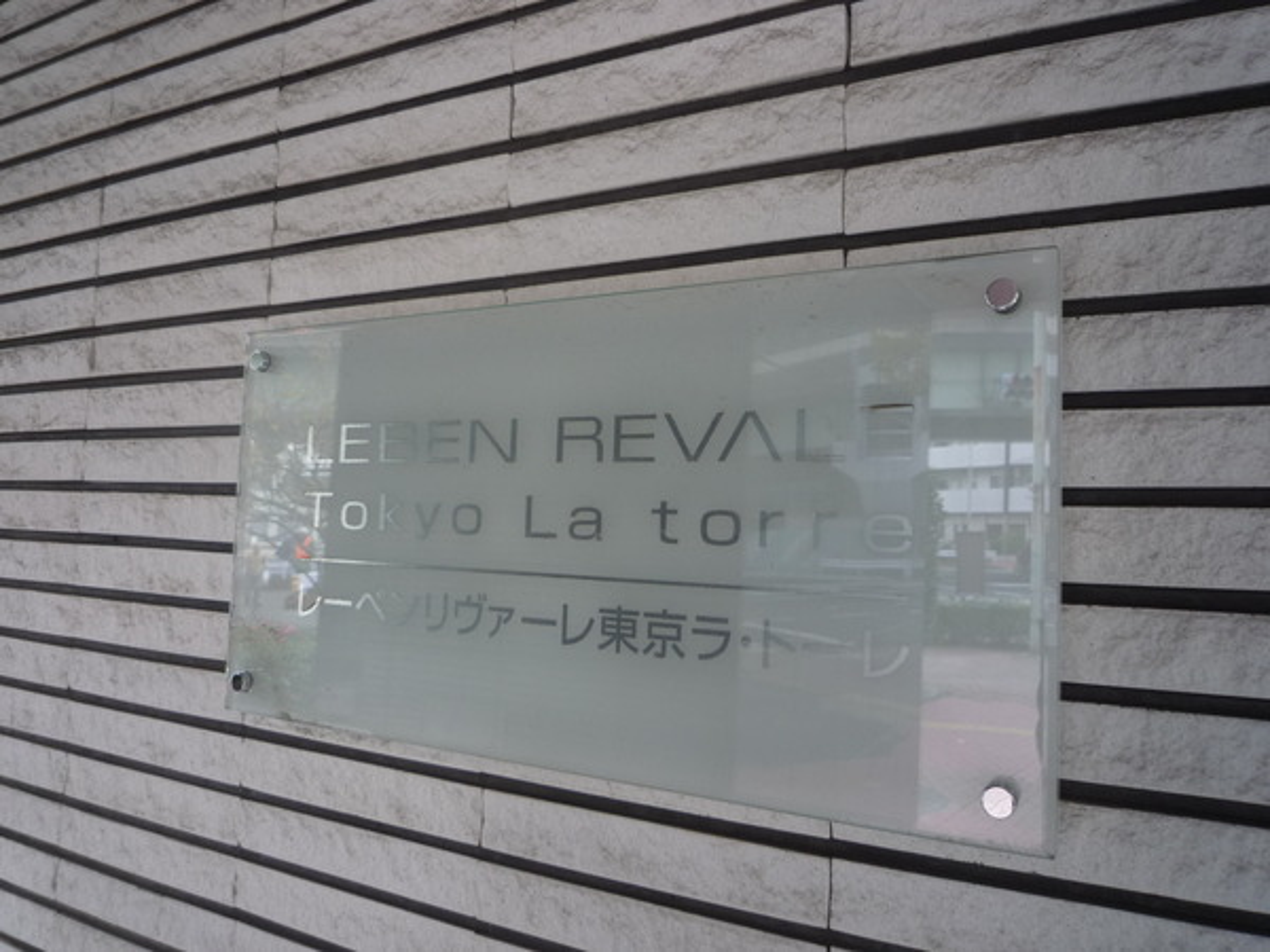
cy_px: 476
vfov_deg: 54.9
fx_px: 917
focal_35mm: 25
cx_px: 635
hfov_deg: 69.4
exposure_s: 1/60
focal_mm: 4.4
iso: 100
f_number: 2.8
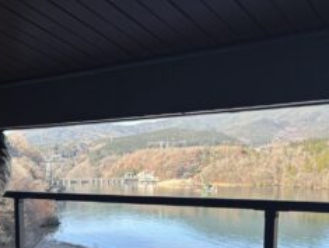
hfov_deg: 35.5
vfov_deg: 26.5
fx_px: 504
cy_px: 230
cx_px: 94
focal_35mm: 53
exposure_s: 1/615
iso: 50
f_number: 1.6
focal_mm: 5.96
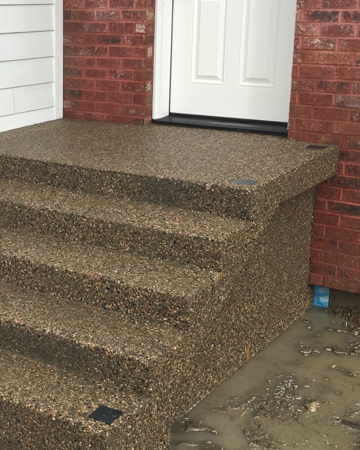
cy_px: 188
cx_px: 47
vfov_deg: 31.4
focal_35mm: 60
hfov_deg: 24.8
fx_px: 799
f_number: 2.2
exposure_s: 1/827
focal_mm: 4.15
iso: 25
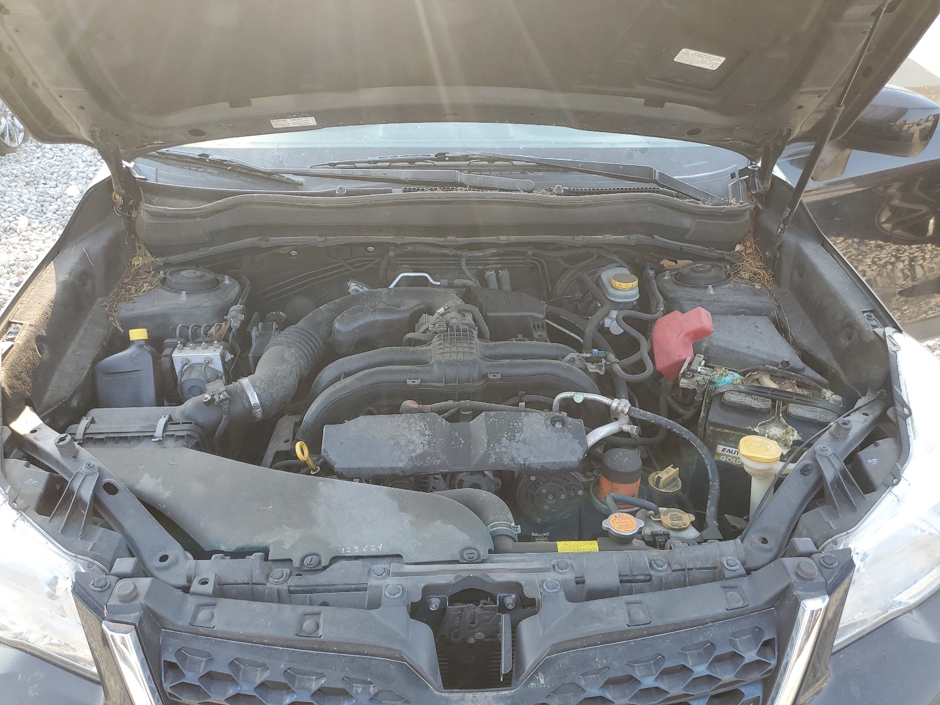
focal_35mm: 26
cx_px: 470
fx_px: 706
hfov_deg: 67.3
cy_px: 352
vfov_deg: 53.1
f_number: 1.5
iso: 50
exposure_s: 1/250
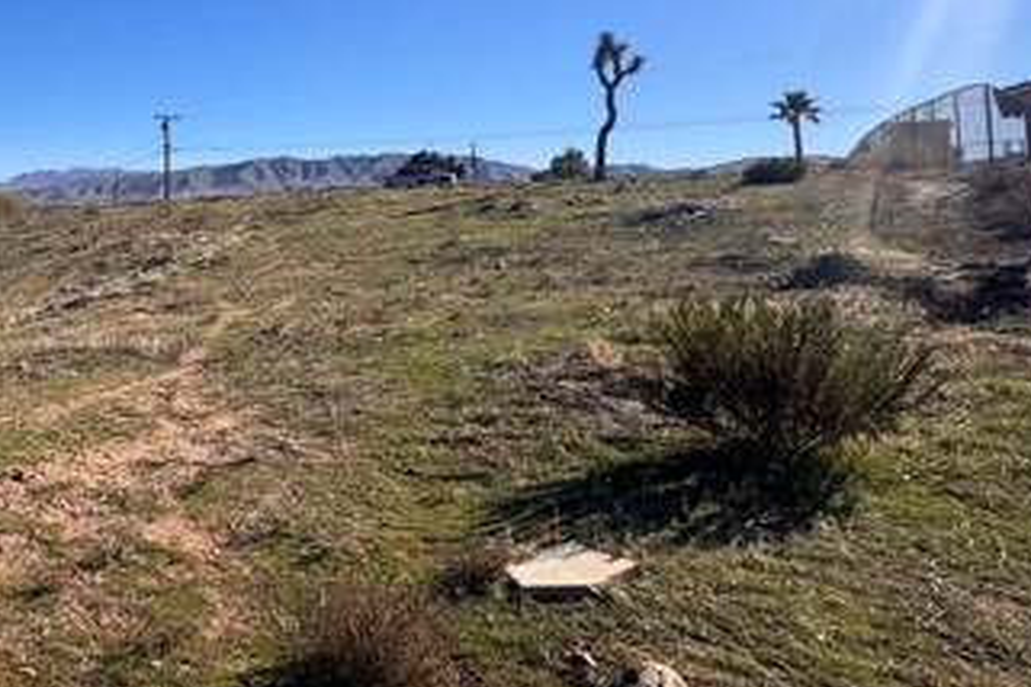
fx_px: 830
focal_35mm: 29
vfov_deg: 43.5
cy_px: 173
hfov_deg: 53.1
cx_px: 48
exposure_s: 1/2985
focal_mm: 2.22
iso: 50
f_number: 2.2
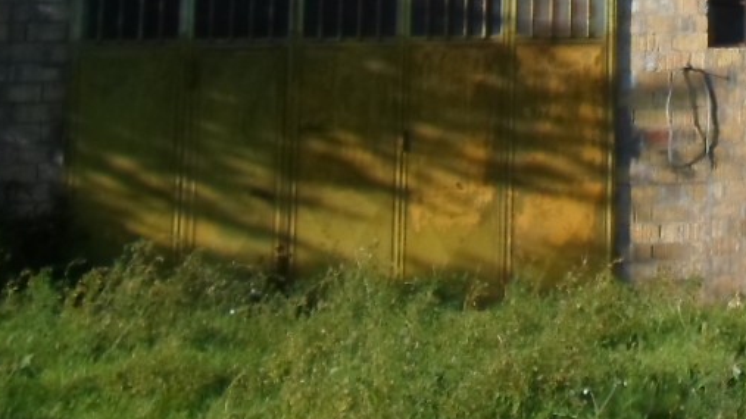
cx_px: 1015
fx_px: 2532
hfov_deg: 15.8
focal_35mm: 128
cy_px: -541
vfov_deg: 8.7
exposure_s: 1/750
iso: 80
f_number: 2.7
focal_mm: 5.5
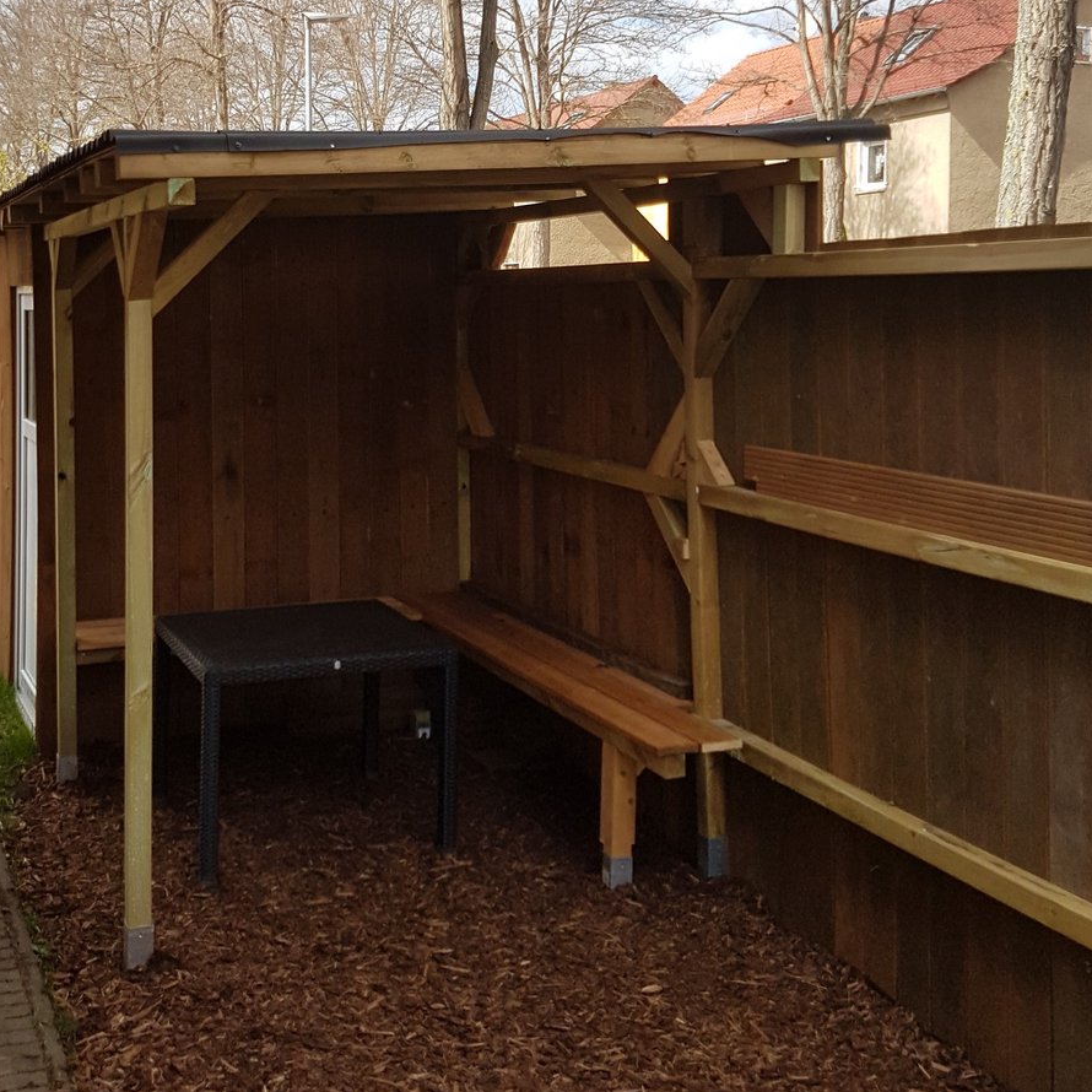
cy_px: 542
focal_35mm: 31
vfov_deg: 52.5
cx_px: 437
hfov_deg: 52.2
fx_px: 1106
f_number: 1.7
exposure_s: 1/962
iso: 40
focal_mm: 4.2
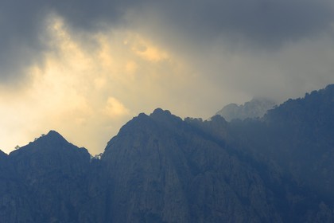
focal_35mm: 200
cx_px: 167
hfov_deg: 10.3
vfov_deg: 6.9
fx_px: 1855
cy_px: 112
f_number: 14
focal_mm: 200
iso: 200
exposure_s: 1/200
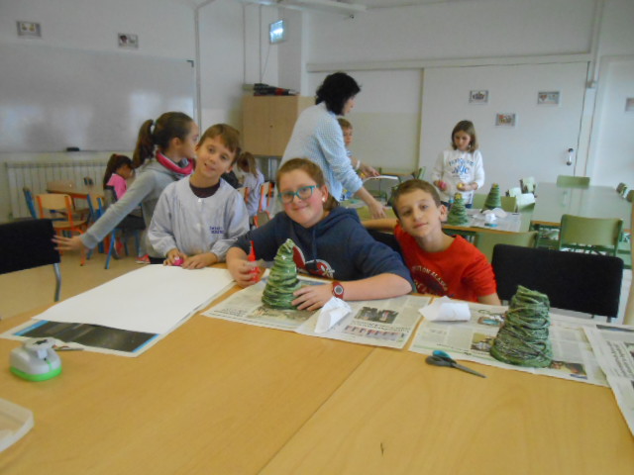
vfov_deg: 53.1
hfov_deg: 67.3
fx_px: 476
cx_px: 317
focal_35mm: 26
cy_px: 238
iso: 800
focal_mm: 4.6
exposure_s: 1/125
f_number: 3.5
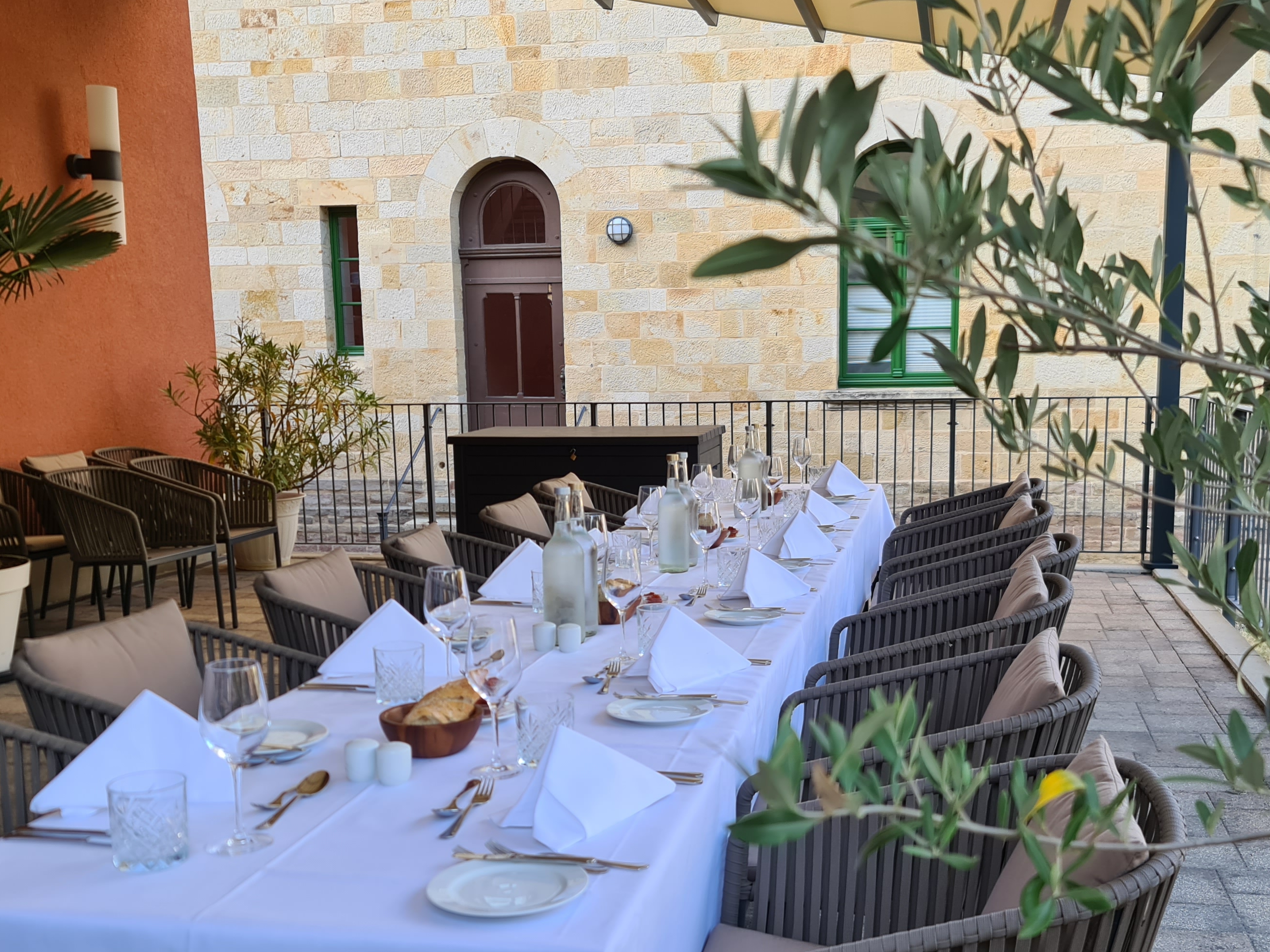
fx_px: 1394
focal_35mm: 38
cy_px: 545
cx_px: 700
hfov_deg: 48.9
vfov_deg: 37.6
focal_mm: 7
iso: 50
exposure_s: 1/100
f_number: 1.8
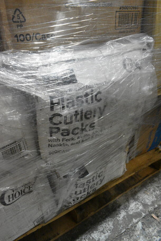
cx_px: 80
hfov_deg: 48.0
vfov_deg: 67.3
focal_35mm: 27
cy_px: 120
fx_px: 181
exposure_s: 1/320
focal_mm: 18
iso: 6400
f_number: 9
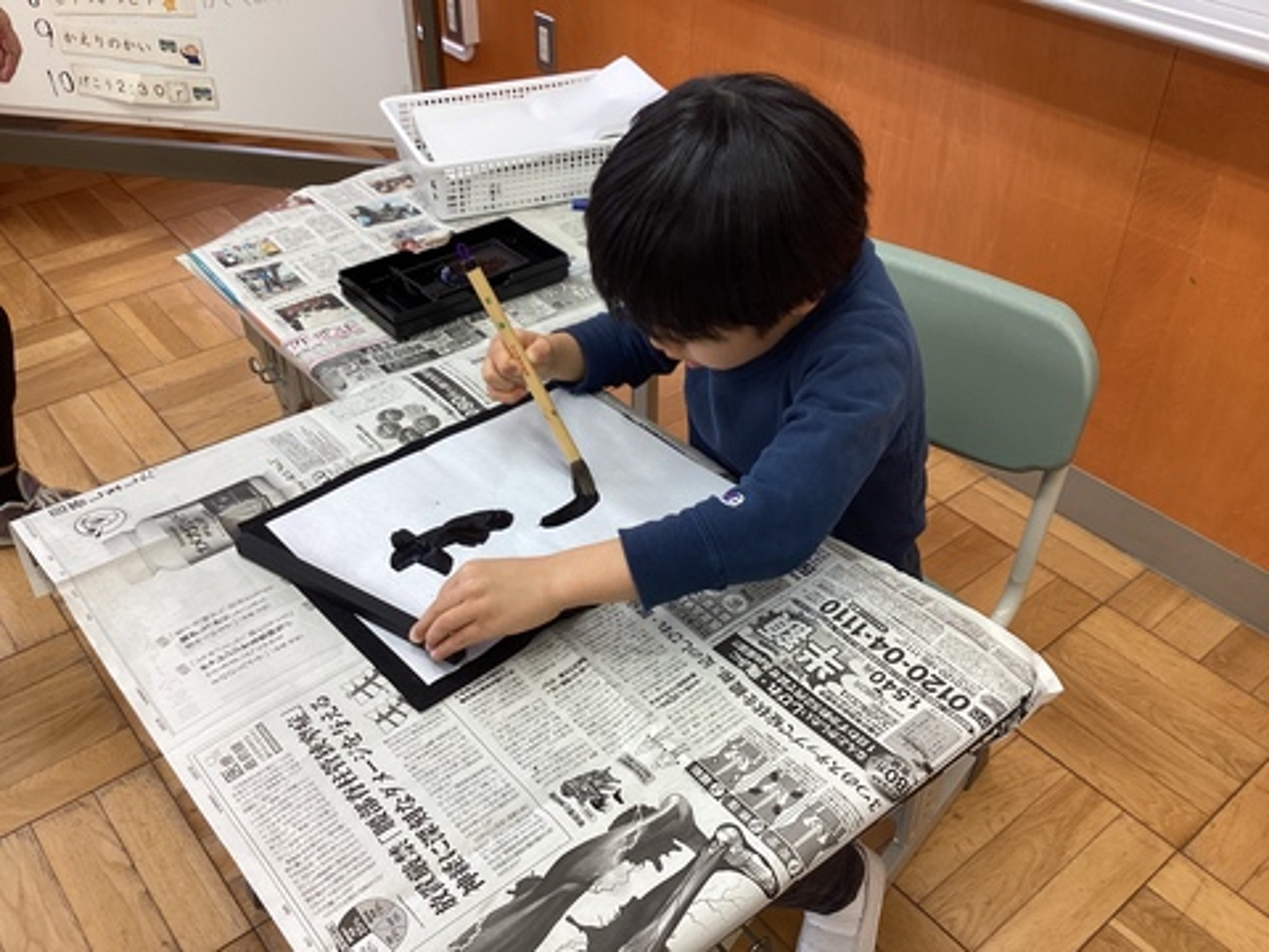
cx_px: 634
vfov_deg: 45.4
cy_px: 476
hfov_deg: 58.4
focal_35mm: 31
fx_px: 1136
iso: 50
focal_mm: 3.3
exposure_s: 1/60
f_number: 2.4
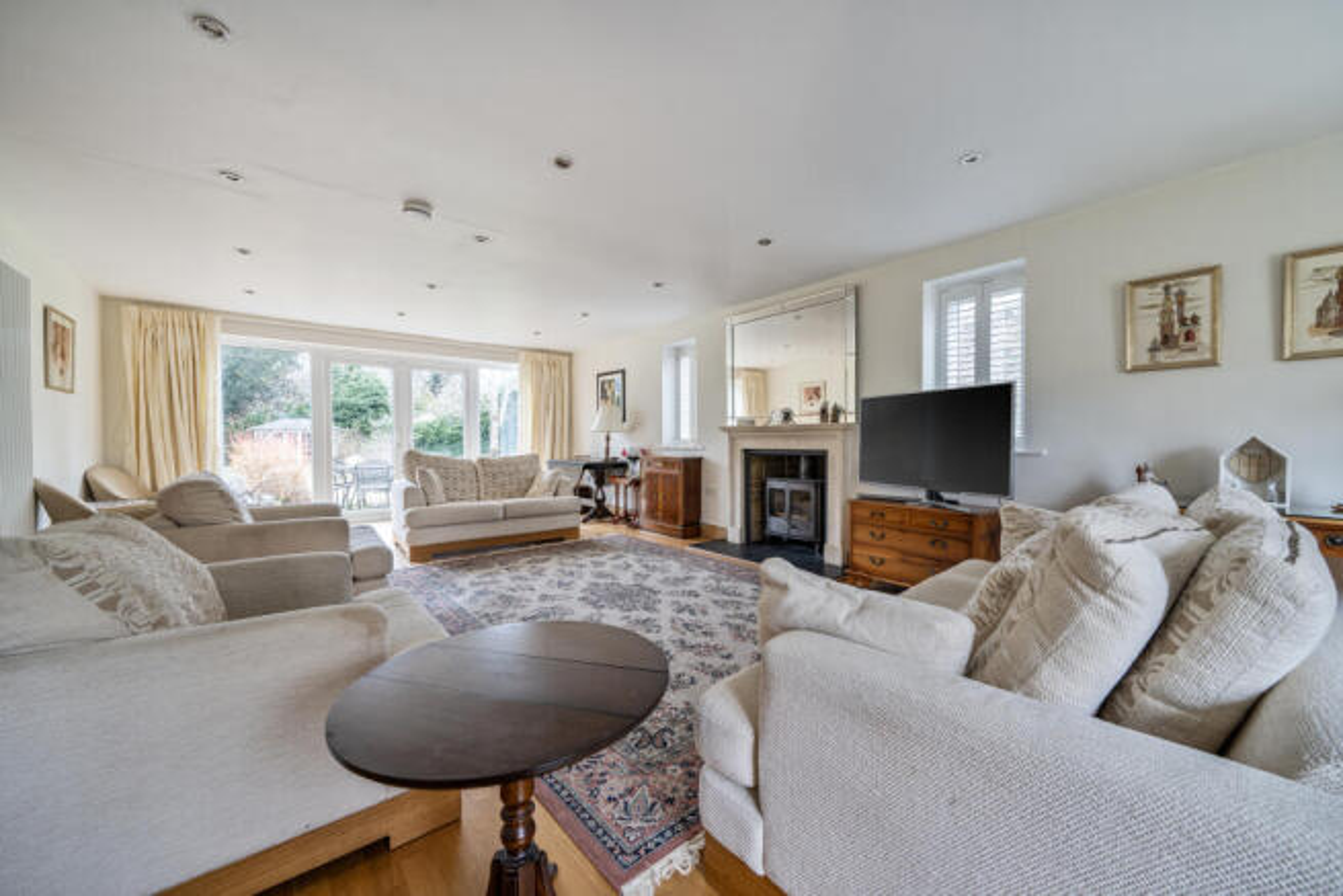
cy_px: 448
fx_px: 485
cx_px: 672
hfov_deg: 108.3
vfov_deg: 85.5
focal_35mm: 13
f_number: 8
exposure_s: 1.6
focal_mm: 13
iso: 100
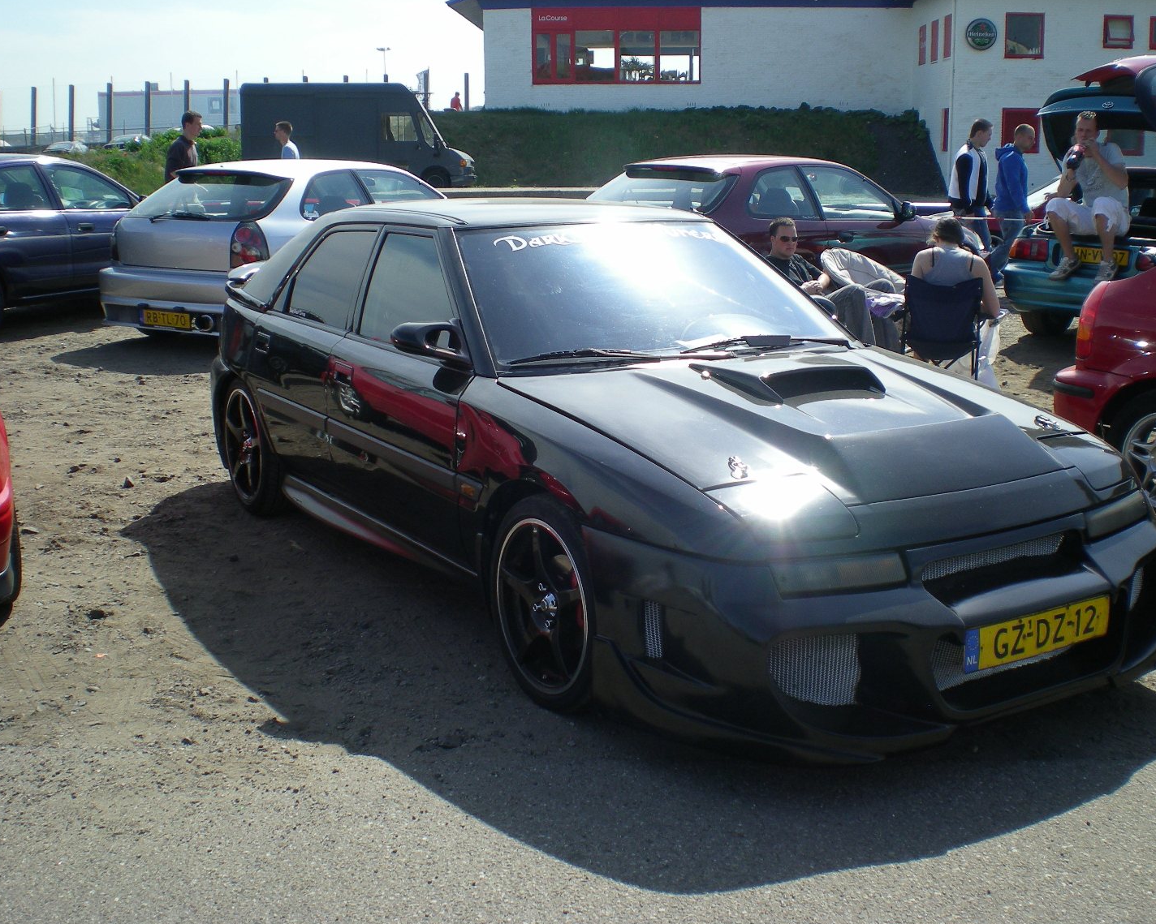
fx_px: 1368
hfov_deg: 45.8
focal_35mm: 40
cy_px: 462
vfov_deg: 37.3
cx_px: 615
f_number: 4.6
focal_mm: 6.3
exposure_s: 1/282
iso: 50
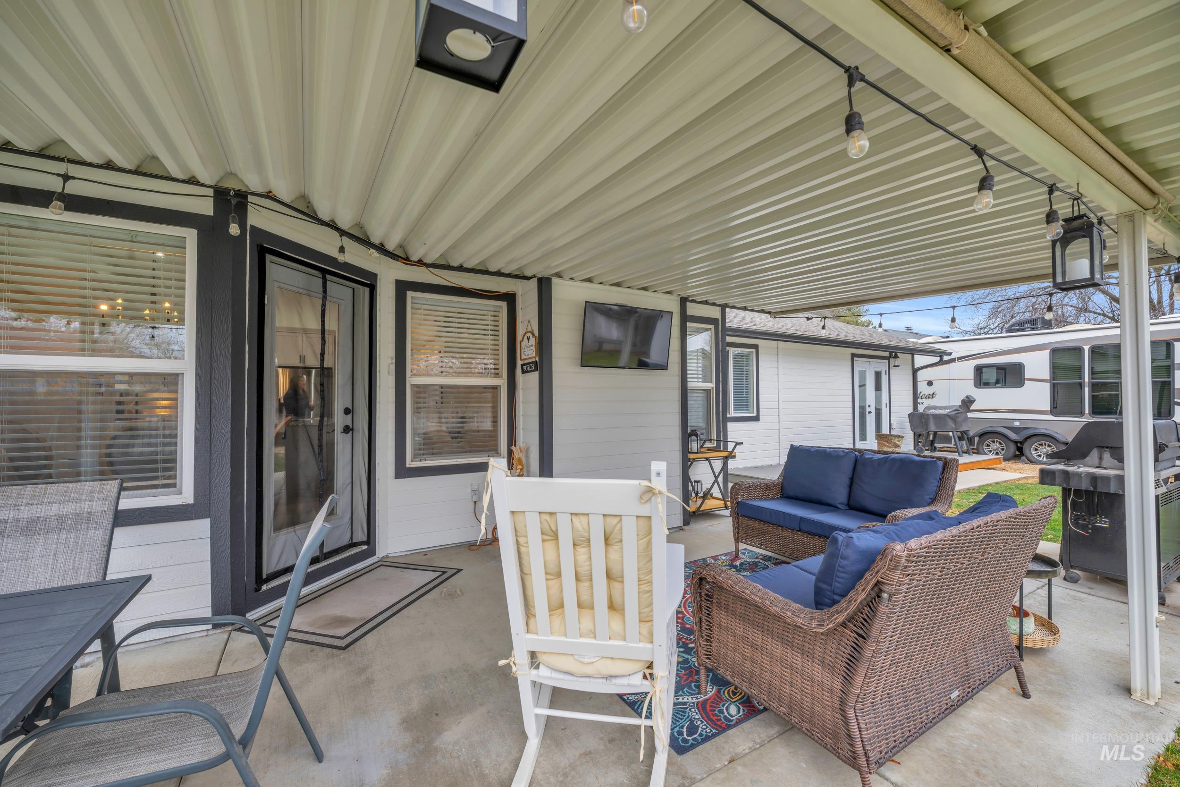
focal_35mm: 14
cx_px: 590
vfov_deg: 81.2
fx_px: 459
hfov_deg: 104.3
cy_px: 394
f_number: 9
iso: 100
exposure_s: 1/13
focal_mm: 14
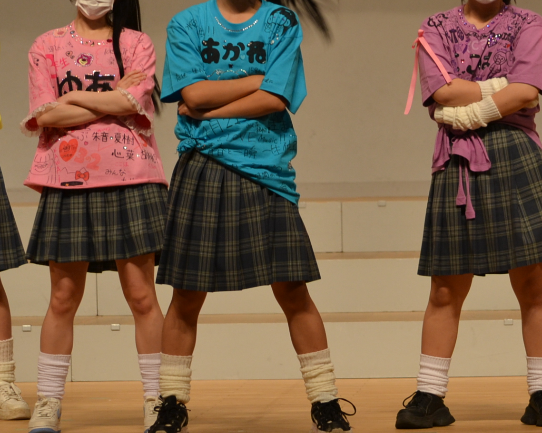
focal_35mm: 356
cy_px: 129
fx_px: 5709
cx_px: 343
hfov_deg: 5.4
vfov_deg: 4.3
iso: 400
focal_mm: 125
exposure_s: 1/100
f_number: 5
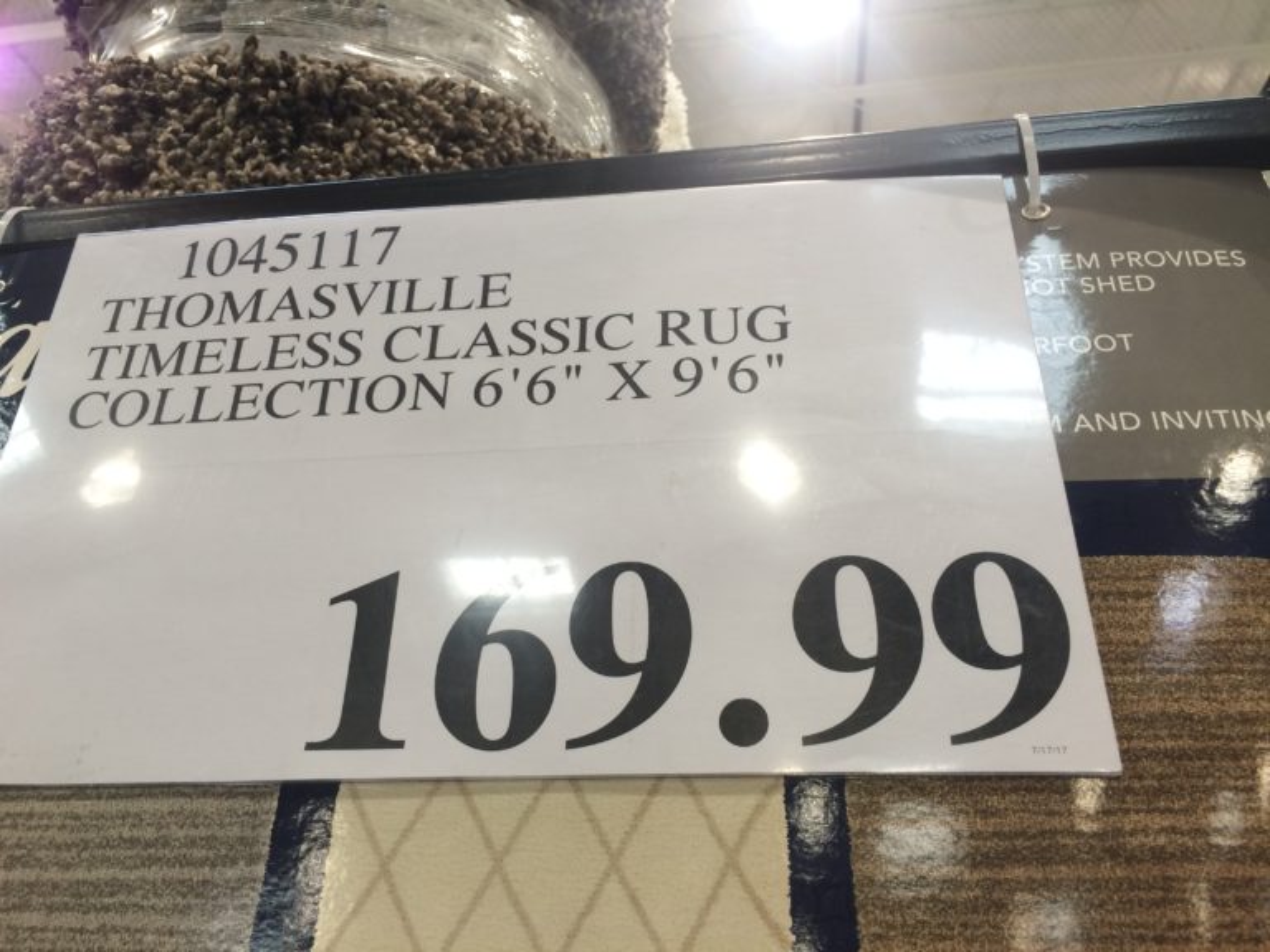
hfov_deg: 61.7
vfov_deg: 48.2
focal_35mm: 29
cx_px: 635
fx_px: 1064
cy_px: 476
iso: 40
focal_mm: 4.15
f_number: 2.2
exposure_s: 1/30
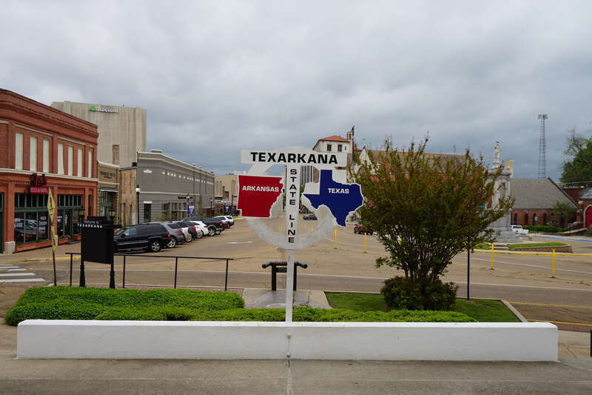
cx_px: 296
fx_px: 567
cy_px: 198
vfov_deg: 38.3
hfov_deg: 55.1
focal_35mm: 34
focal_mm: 23
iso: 100
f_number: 10
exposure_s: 1/100
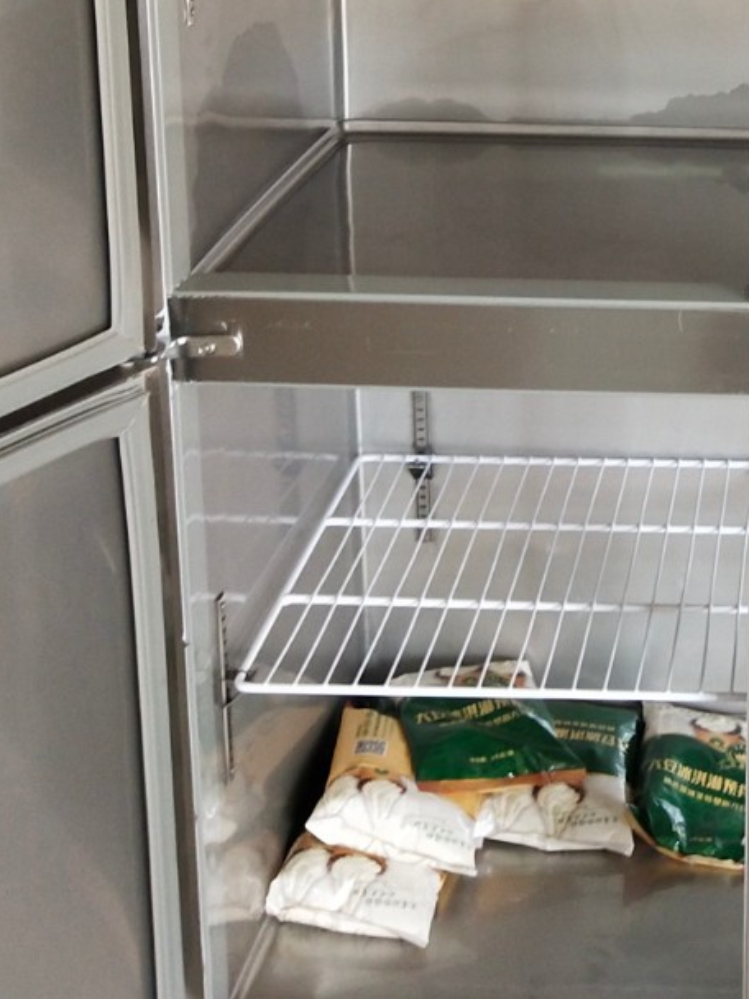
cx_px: 885
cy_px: 44
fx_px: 2279
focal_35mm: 79
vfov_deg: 23.8
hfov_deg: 17.8
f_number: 1.8
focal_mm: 3.95
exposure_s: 1/100
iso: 201
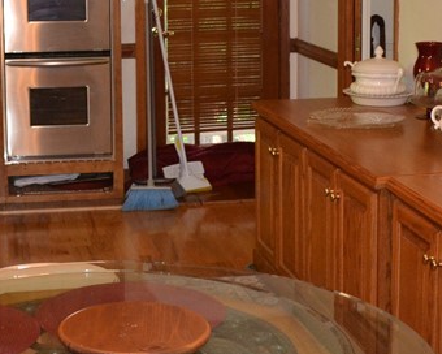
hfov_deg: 23.5
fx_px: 1060
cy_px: 74
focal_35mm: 81
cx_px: 152
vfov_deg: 18.8
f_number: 3.5
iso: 1000
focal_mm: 18
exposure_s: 1/60
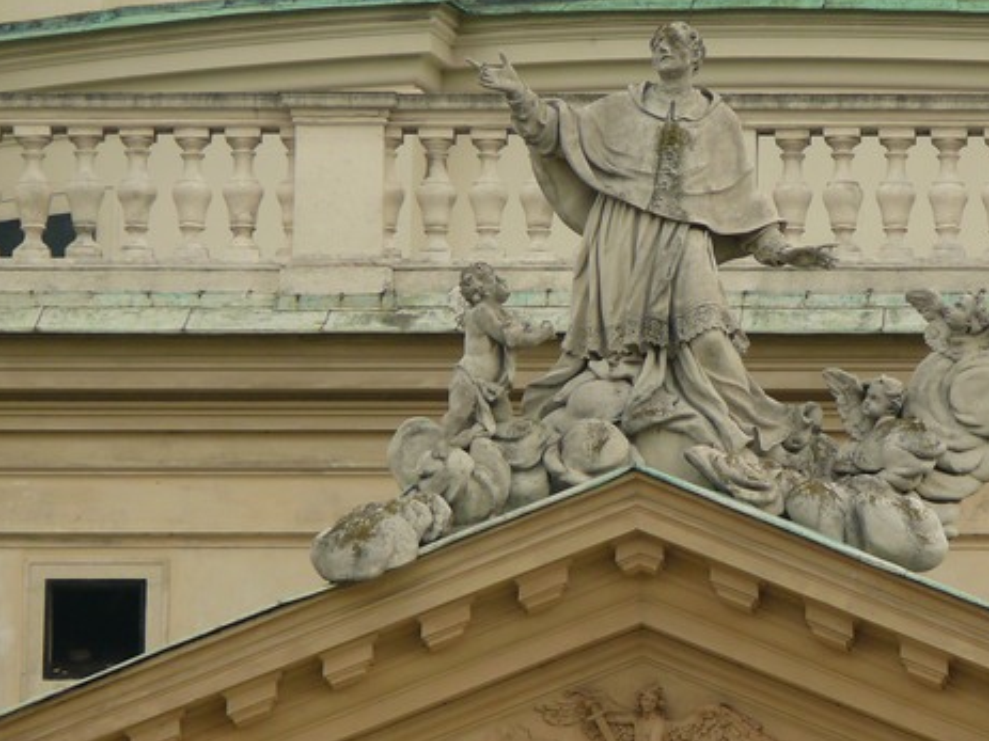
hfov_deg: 3.6
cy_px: 419
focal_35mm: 556
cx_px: 752
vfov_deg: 2.7
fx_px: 15881
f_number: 4
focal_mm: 72.5
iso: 100
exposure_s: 1/160
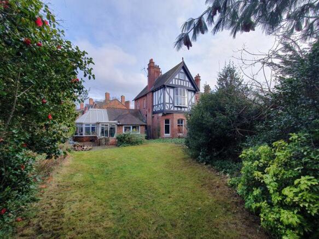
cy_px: 120
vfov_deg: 89.9
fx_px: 120
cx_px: 160
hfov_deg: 106.2
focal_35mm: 13
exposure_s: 1/403
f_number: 2.2
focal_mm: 1.8
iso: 50
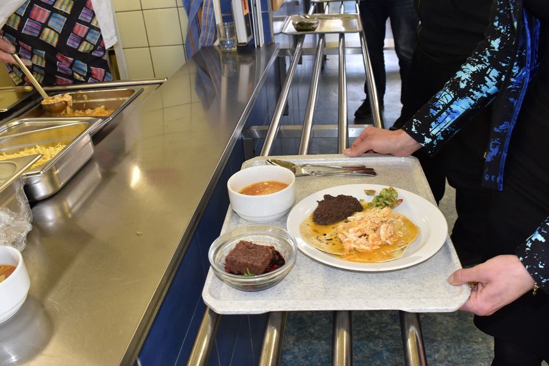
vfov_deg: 40.0
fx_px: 503
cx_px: 274
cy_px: 183
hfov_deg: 57.2
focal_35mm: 33
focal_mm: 22
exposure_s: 1/60
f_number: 8
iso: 1000
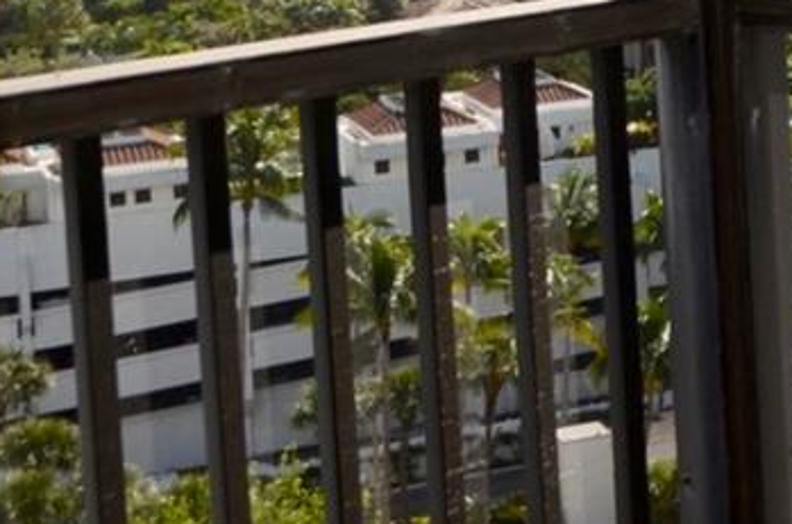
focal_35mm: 110
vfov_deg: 11.8
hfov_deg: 15.2
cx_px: 1570
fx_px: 2414
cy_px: -278
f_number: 6.3
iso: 100
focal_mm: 16
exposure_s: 1/250
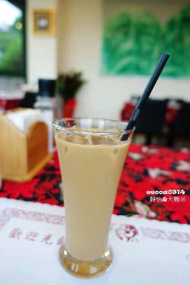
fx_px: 198
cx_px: 94
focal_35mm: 25
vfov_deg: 71.5
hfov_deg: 51.3
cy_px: 142
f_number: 2
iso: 125
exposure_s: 1/30
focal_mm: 8.8
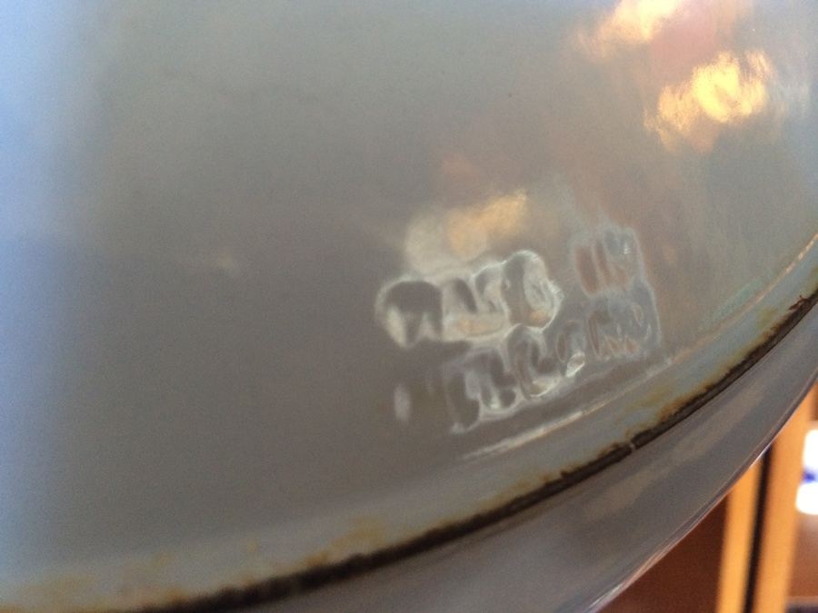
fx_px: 709
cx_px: 409
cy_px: 306
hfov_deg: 60.0
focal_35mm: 30
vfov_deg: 46.8
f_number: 2.2
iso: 320
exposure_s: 1/30
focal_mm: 4.12
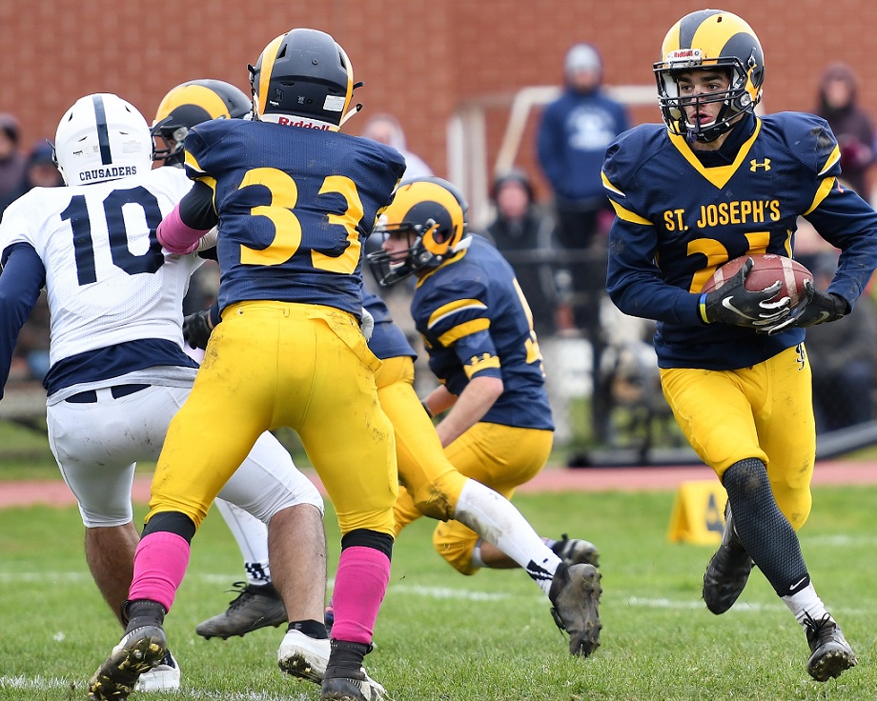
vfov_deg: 4.8
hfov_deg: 6.0
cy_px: 350
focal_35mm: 322
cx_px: 523
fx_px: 8358
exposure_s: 1/1000
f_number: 2.8
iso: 450
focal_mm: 190
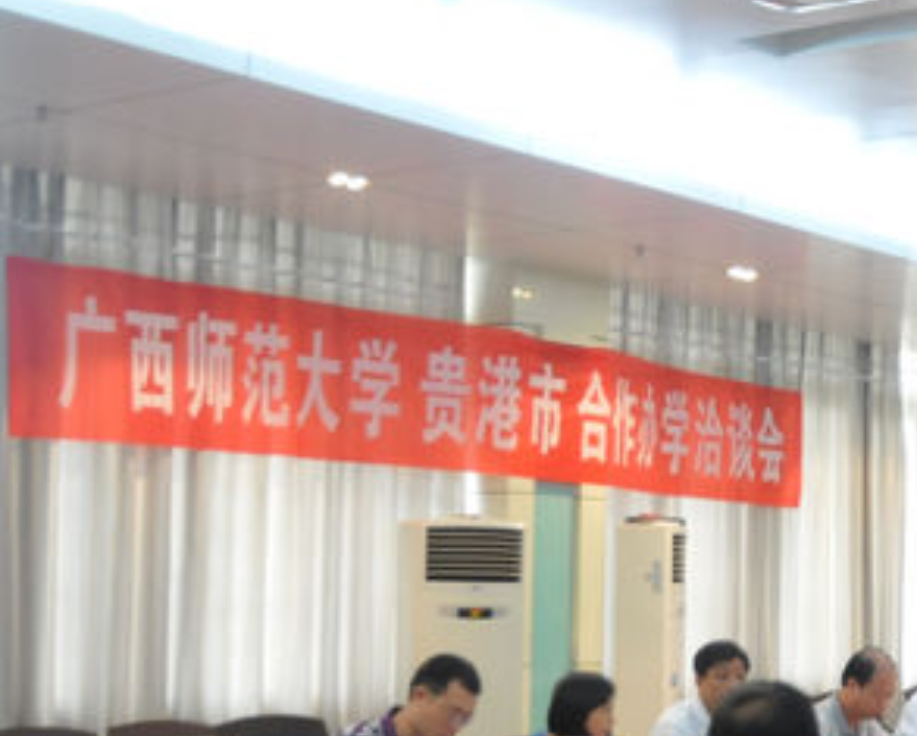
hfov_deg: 26.0
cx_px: 936
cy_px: 554
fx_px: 1875
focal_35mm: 69
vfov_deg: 22.0
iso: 1600
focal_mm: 24
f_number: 3.5
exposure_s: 1/30
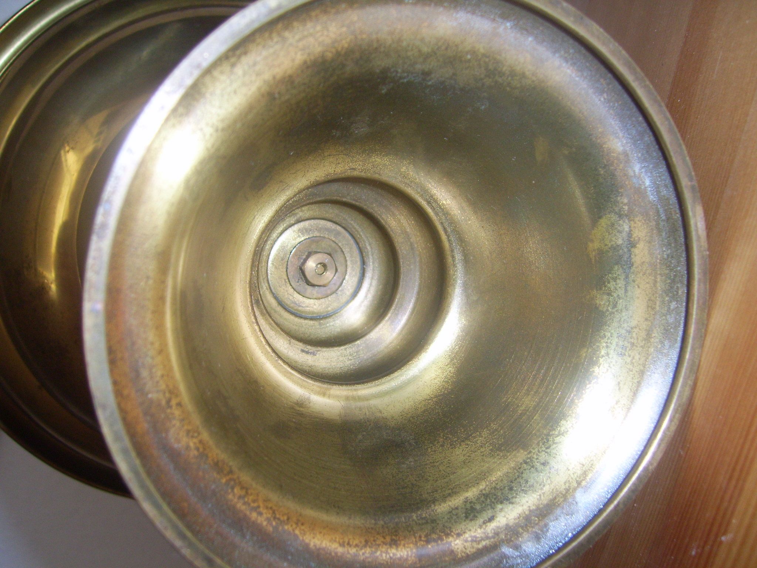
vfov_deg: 37.7
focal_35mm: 38
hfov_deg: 49.0
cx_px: 378
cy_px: 284
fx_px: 831
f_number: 2.8
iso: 100
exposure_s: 1/30
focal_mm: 7.8
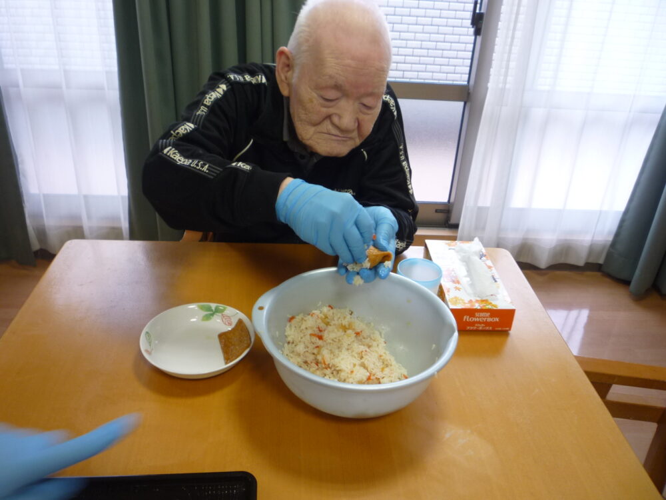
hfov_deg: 60.0
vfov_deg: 46.8
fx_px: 577
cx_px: 333
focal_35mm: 30
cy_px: 250
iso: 125
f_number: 3.3
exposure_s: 1/30
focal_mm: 5.2
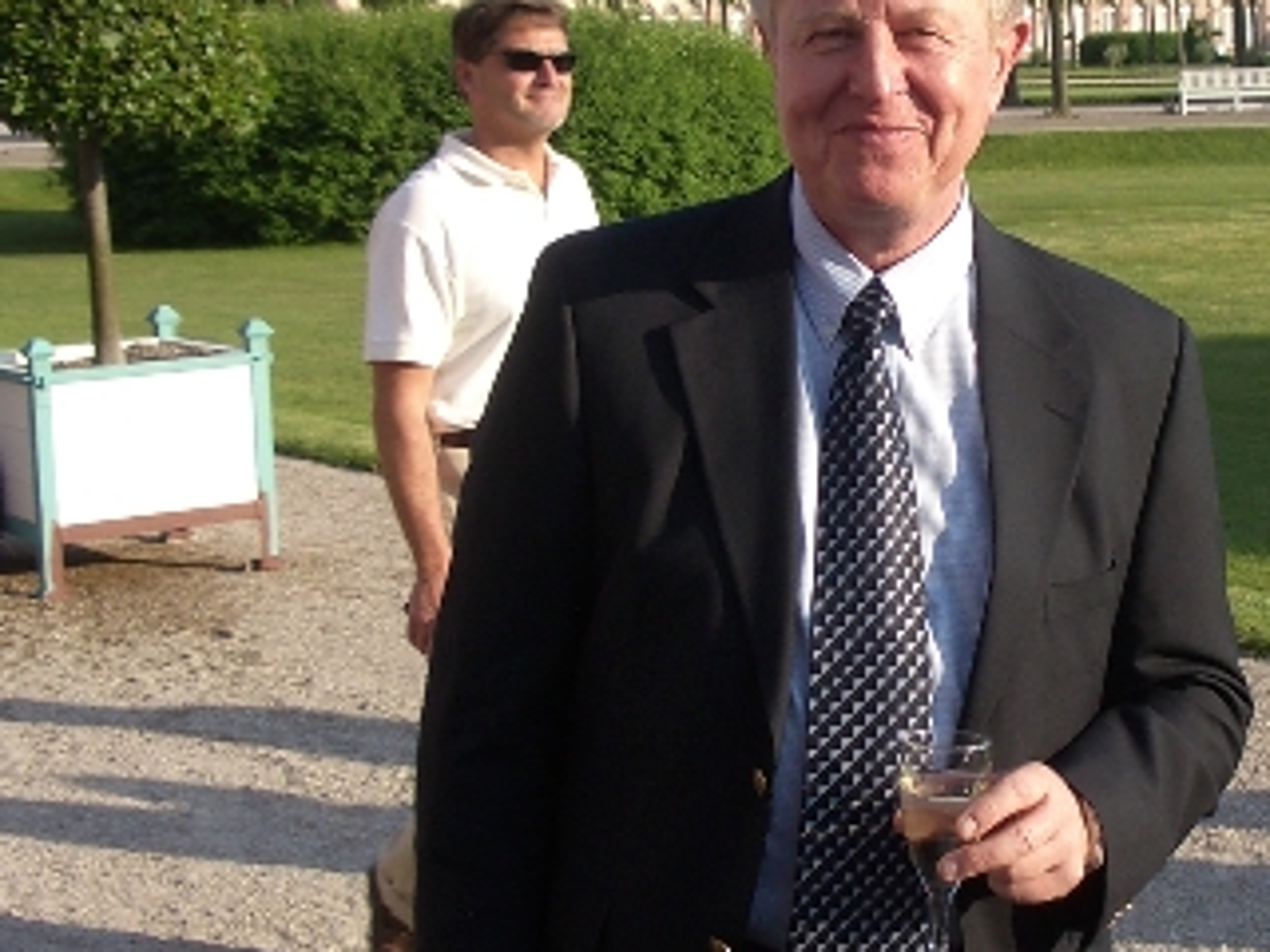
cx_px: 885
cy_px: 424
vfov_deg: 21.0
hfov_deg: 27.5
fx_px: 2568
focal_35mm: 70
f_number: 4.3
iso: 80
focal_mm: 5.8
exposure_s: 1/200
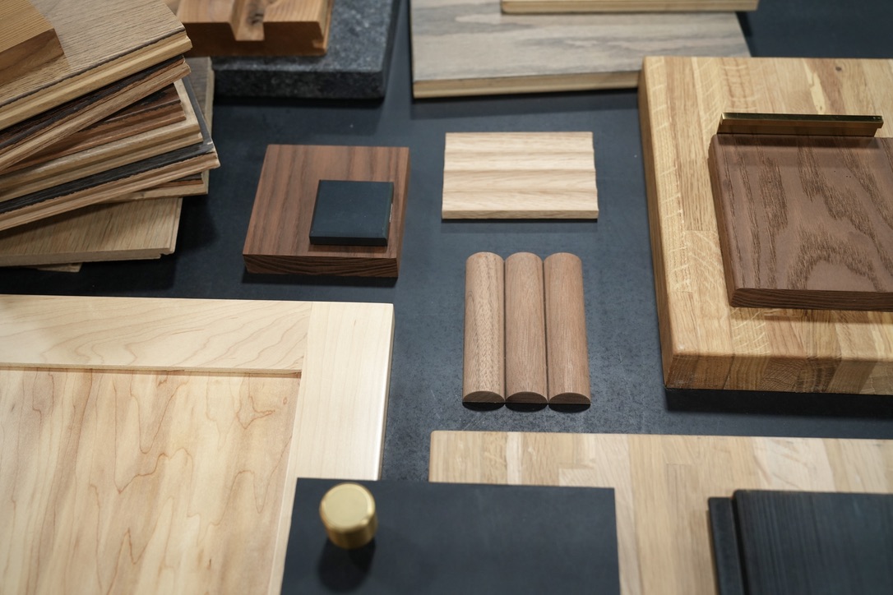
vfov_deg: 34.2
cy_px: 298
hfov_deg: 49.6
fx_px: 967
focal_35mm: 39
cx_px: 446
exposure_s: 1/80
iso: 1250
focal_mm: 39
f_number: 4
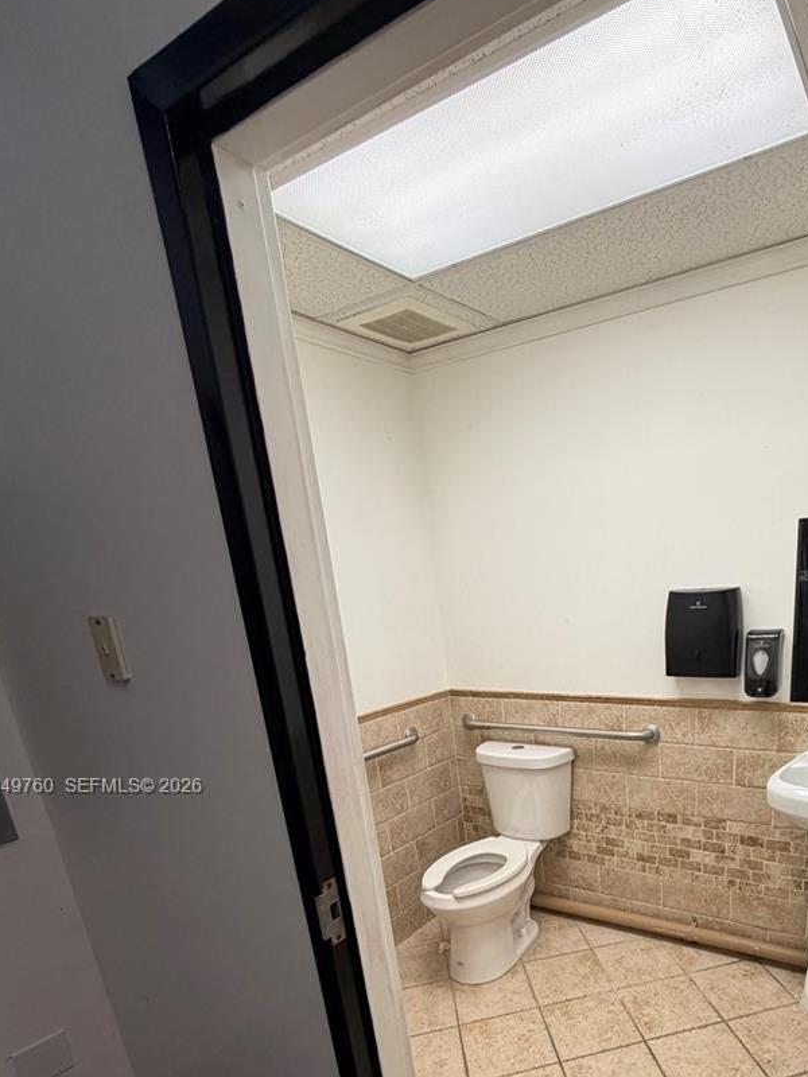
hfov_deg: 61.4
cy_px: 788
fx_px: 654
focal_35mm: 21
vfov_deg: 74.2
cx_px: 559
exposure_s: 1/120
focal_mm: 2.22
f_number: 2.2
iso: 200
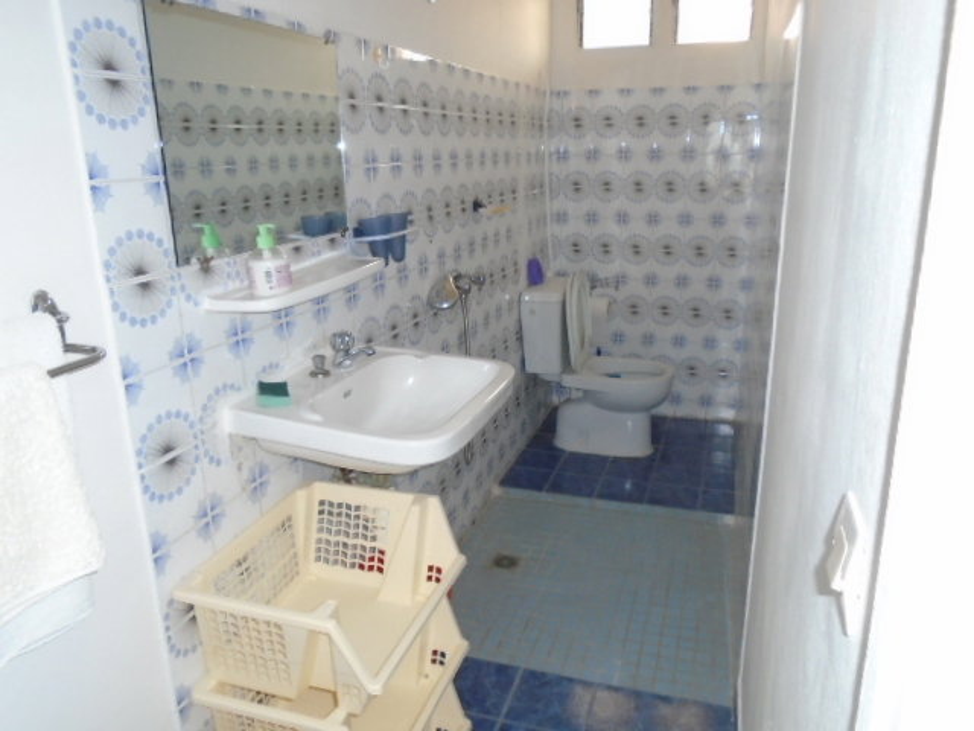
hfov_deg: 67.3
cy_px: 366
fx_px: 732
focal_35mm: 26
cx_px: 487
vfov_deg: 53.1
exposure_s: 1/40
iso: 400
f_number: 3.2
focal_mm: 4.6
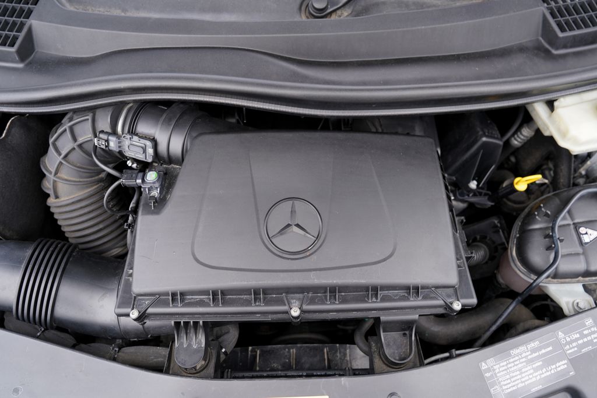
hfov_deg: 73.7
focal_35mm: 24
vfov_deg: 53.1
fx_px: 398
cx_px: 298
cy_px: 199
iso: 100
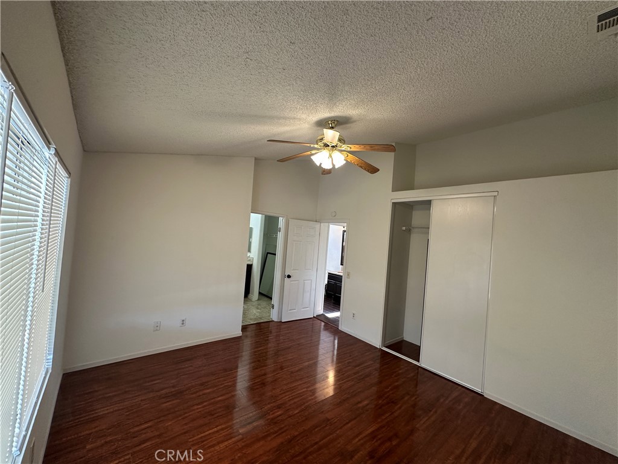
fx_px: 250
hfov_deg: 102.1
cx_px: 309
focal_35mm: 14
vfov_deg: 85.7
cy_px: 232
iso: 160
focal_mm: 2.22
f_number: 2.2
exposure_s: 1/60
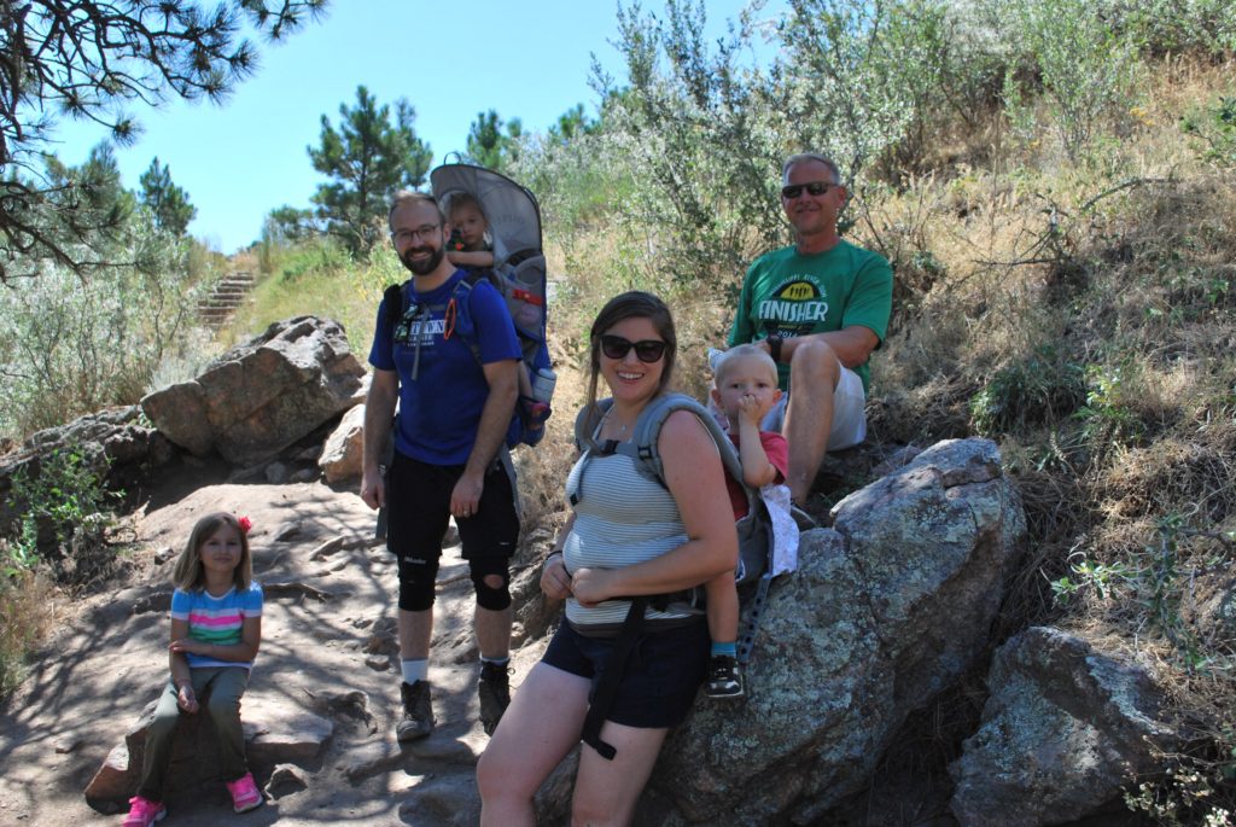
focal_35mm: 36
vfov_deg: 37.0
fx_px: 1237
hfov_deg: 53.1
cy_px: 414
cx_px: 618
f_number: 6.3
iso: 100
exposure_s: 1/160
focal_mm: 24
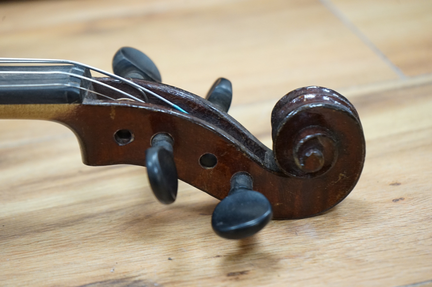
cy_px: 144
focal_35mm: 70
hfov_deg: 28.9
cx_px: 216
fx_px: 839
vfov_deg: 19.4
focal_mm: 70
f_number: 5.6
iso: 3200
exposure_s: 1/80
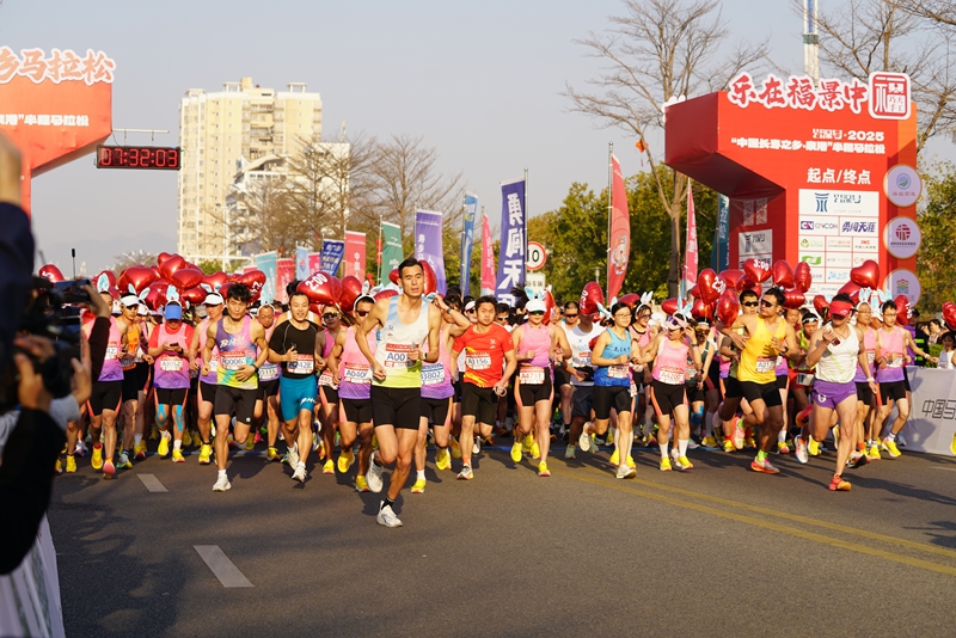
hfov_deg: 28.8
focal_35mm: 70
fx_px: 1859
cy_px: 319
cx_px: 478
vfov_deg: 19.5
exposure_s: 1/320
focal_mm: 70
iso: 100
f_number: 5
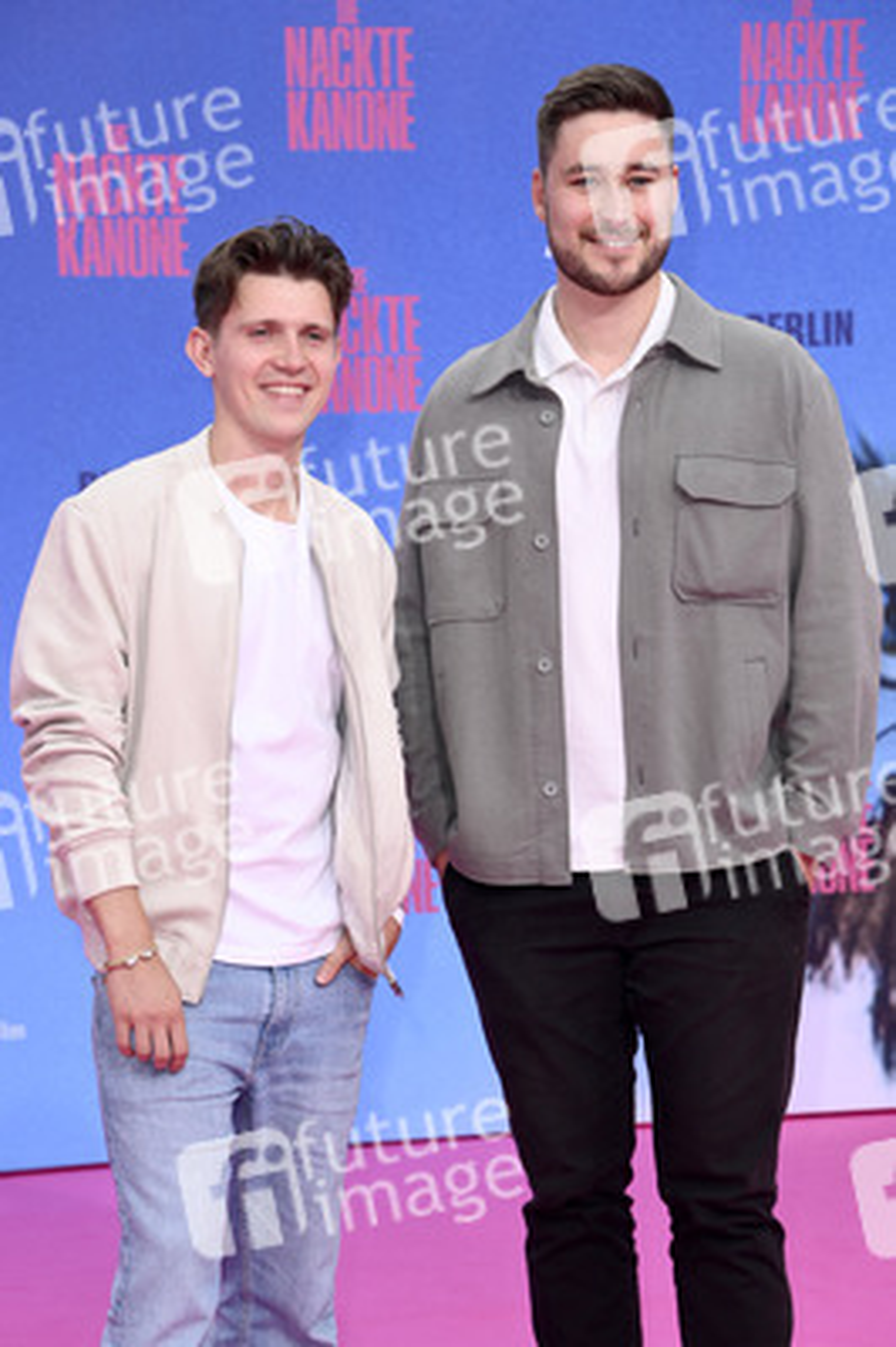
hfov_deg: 12.2
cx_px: 448
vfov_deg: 18.3
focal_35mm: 112
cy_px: 674
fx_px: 4188
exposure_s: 1/250
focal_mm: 112
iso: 250
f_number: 6.3
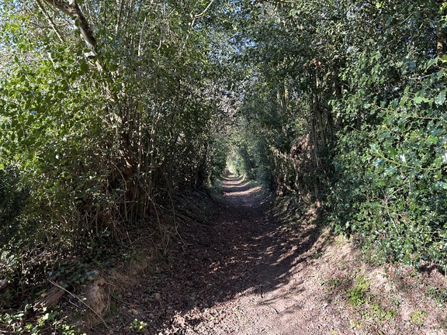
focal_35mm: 25
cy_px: 165
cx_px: 225
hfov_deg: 69.4
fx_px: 323
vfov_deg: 54.9
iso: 64
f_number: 1.78
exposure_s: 1/168
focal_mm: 6.86
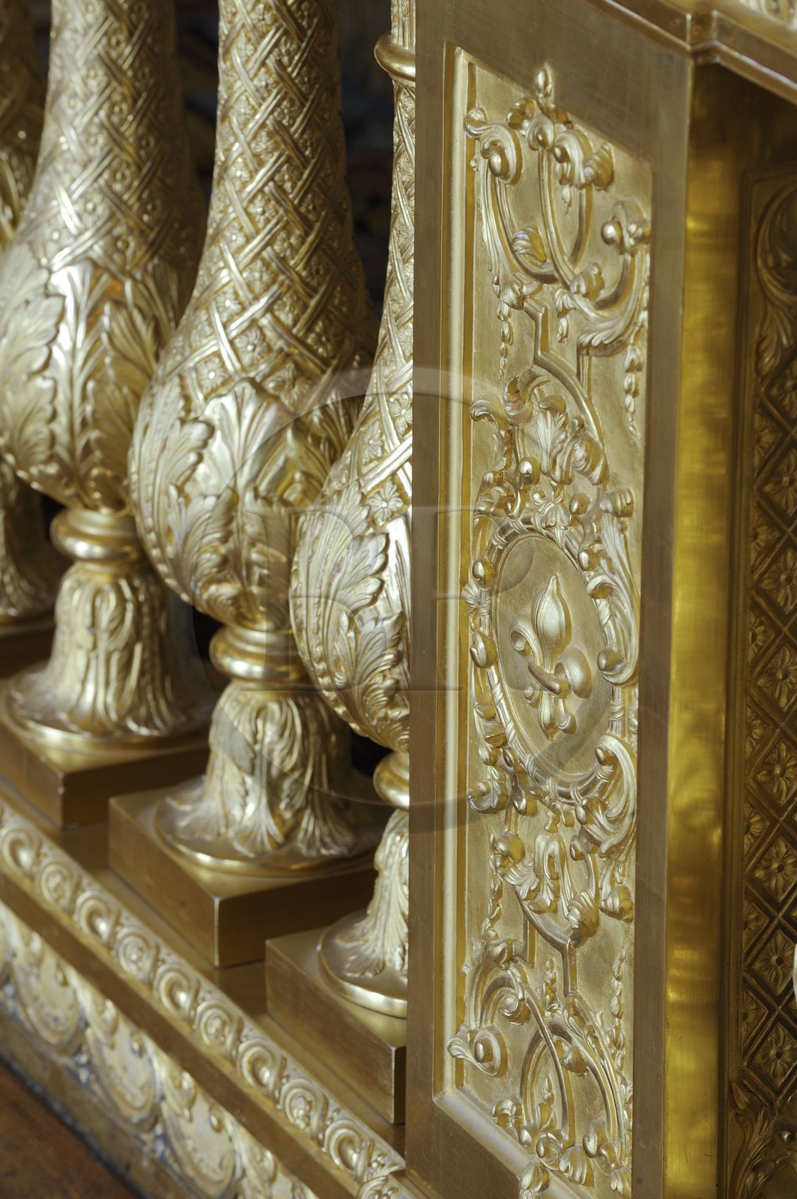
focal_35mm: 180
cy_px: 600
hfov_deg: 7.6
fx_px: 5987
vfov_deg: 11.4
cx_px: 398
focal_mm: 180
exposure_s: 1.3
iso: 200
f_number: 10
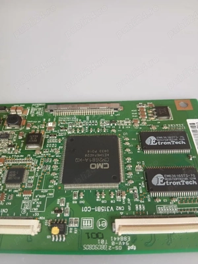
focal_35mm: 26
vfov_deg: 67.3
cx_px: 99
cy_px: 132
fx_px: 198
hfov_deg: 53.1
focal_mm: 3.98
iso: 200
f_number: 1.8
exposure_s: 1/33.3
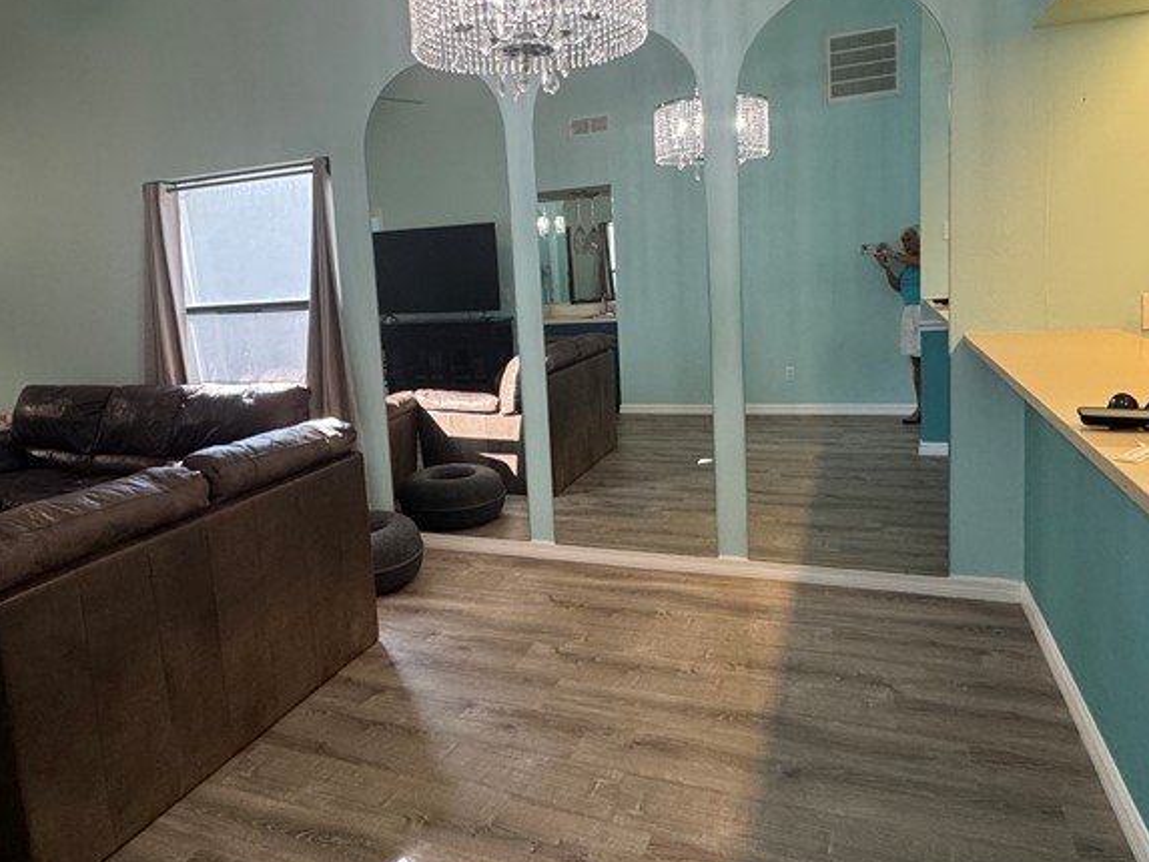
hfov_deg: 68.9
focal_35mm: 25
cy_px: 371
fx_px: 830
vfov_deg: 54.7
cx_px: 477
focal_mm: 2.22
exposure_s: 1/120
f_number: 2.2
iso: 200
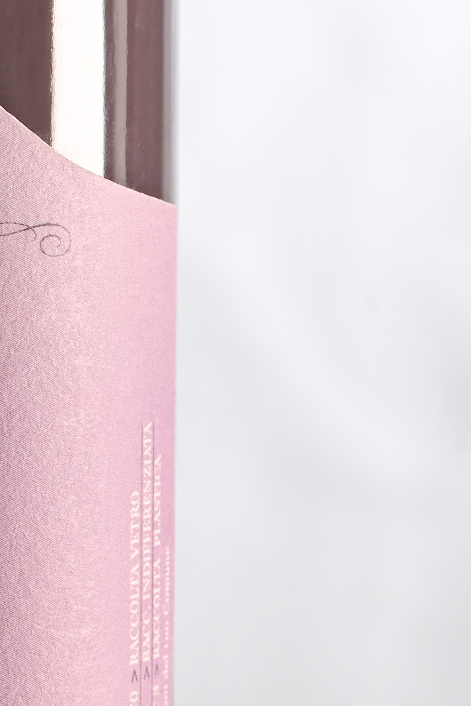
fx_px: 14714
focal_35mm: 750
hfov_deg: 1.8
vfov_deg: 2.7
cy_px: 18
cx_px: -260
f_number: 13
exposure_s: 1/125
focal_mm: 200
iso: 500
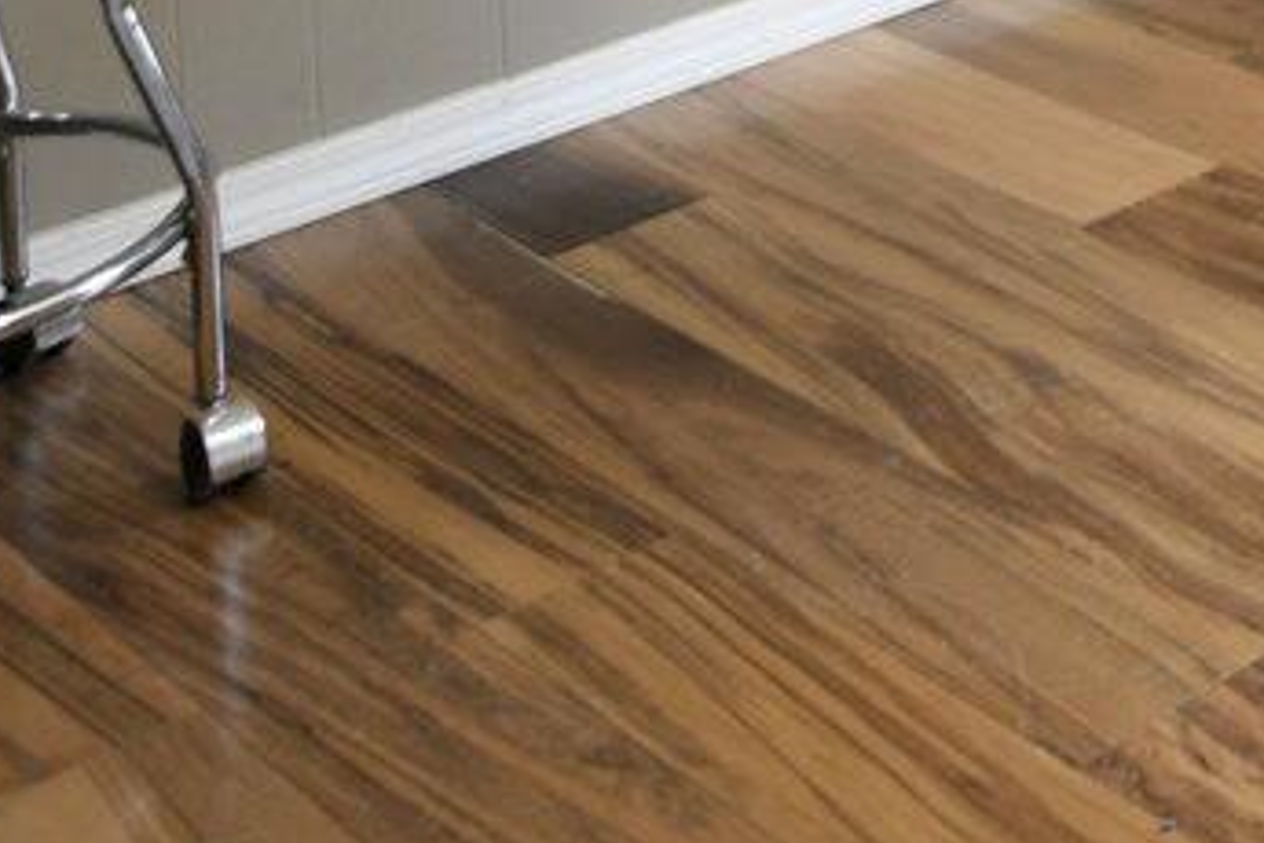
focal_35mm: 83
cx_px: 2173
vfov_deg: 13.1
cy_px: -1079
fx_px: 2914
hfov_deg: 19.4
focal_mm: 14
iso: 280
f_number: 2.8
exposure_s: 1/15
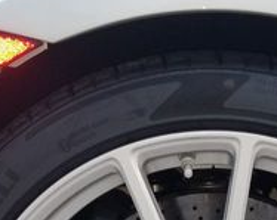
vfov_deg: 16.3
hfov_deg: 21.8
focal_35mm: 87
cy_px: 316
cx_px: 203
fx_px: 712
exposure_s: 1/168
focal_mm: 4.3
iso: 50
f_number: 1.7
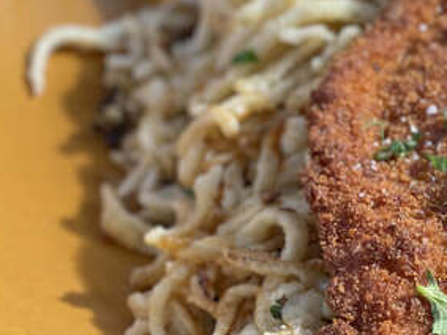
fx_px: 2336
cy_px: 191
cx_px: 510
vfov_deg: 8.2
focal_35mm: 181
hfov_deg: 10.8
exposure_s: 1/121
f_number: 2.2
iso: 40
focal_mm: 7.5
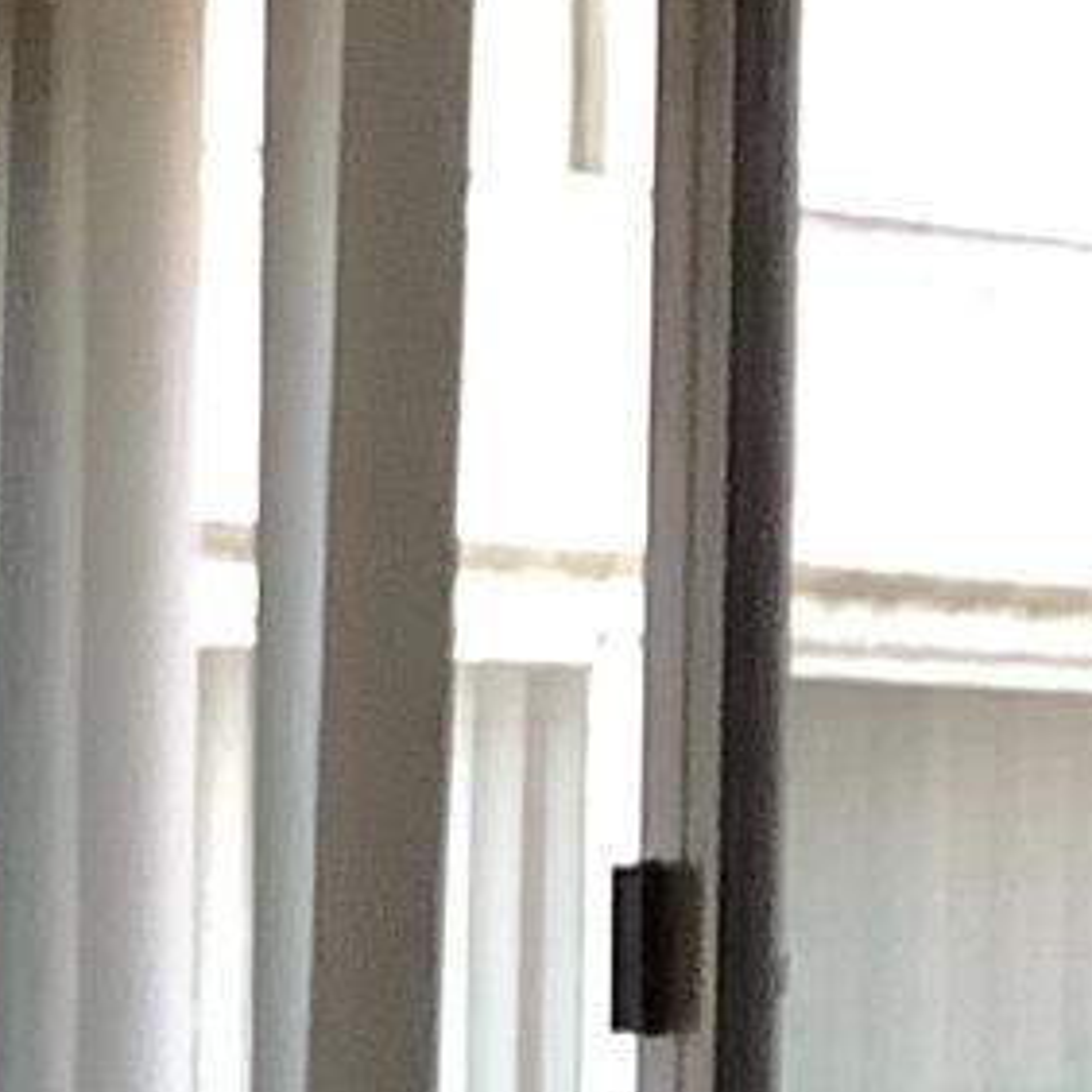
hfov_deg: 8.4
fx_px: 7102
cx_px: -925
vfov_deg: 8.2
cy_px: 2455
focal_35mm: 199
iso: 200
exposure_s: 1/60
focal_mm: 3.3
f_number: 2.4
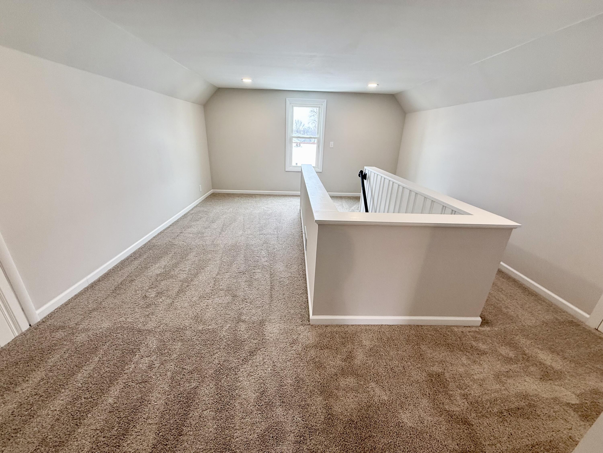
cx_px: 302
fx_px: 244
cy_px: 226
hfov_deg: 102.1
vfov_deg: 85.7
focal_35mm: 14
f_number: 2.2
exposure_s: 1/120
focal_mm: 2.22
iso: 125
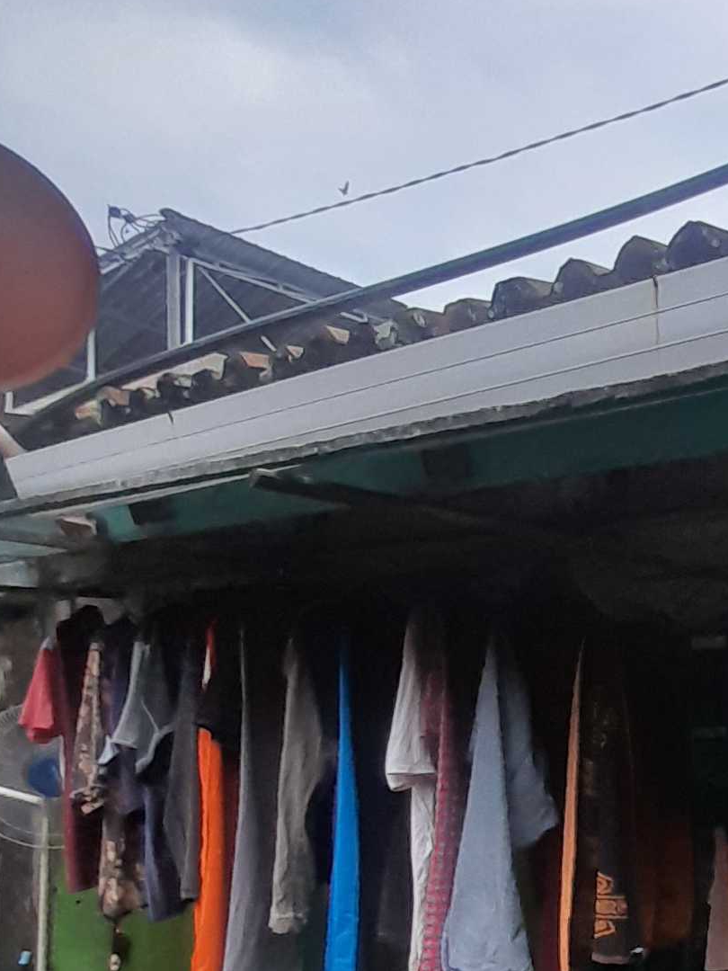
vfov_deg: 54.5
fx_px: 869
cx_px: 829
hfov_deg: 37.0
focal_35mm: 31
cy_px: 772
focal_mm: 1.13
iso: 100
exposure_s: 1/50
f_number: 2.2
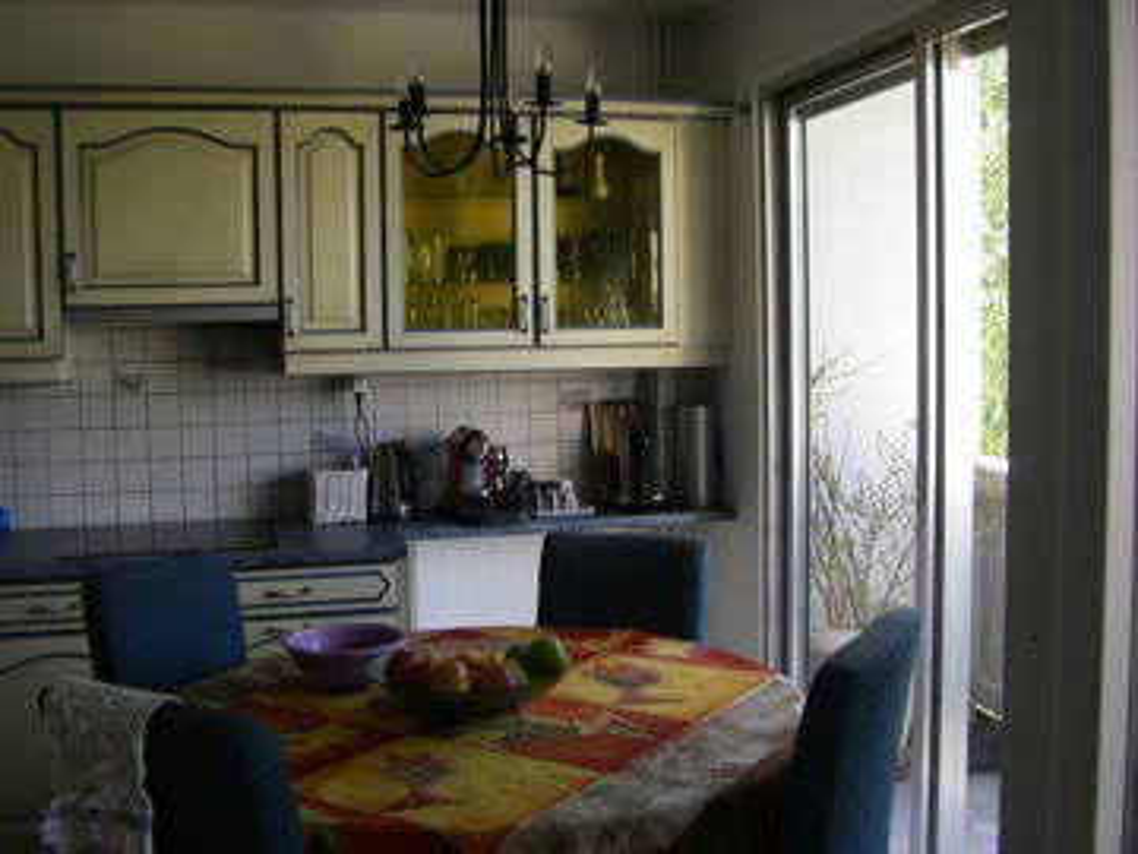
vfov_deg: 37.7
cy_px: 427
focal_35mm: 38
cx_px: 569
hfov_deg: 49.0
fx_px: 1249
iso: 80
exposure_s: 1/50
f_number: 3.5
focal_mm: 6.3
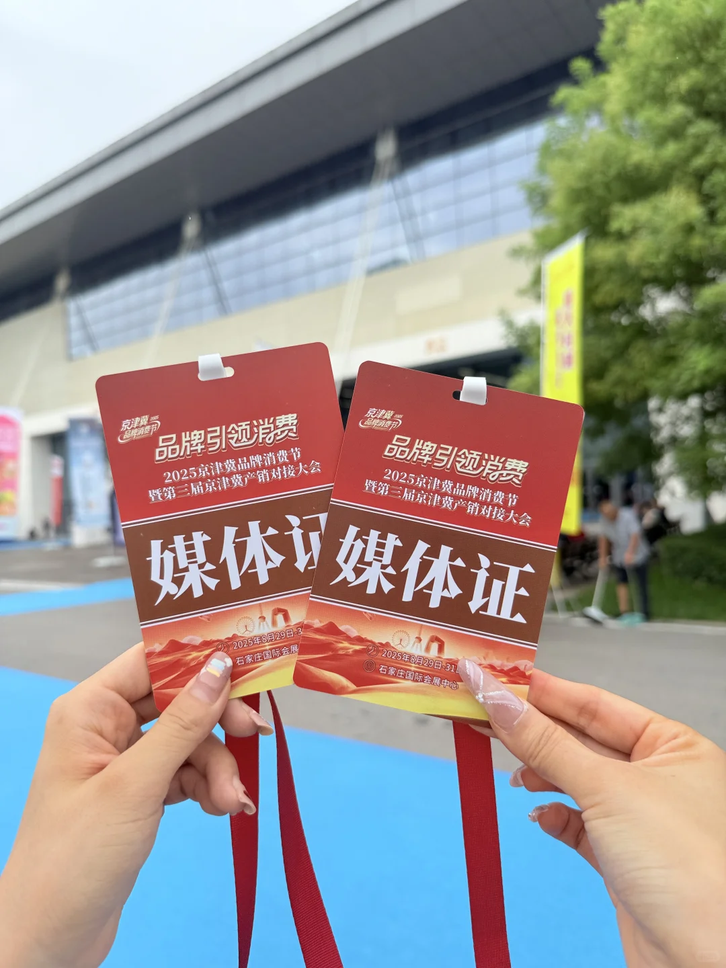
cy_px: 484
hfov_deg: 56.8
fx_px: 671
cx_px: 363
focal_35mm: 24
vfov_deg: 71.6
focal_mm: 6.76
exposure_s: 1/1689
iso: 80
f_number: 1.78
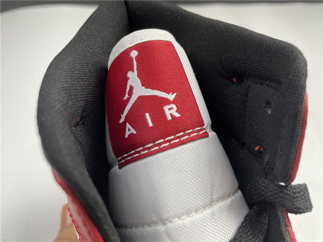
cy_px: 121
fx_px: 243
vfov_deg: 53.1
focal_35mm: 26
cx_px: 162
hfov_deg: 67.3
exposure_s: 1/116
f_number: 1.6
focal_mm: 4.2
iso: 125
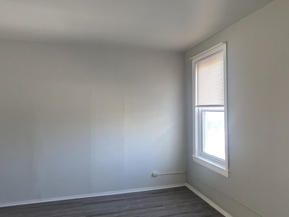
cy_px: 110
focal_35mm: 25
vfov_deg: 54.9
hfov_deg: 69.2
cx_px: 158
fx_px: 209
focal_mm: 2.35
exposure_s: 1/70.5
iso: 73
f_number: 2.2
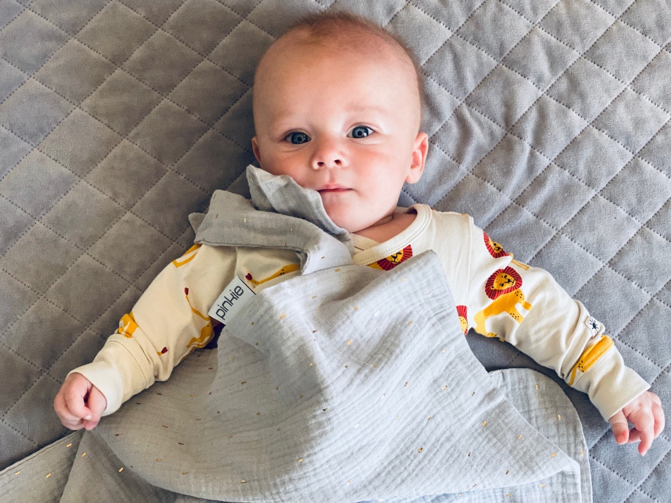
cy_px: 252
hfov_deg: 36.8
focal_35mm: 52
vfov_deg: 28.0
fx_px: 1008
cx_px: 336
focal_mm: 6
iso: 250
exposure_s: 1/106
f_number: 2
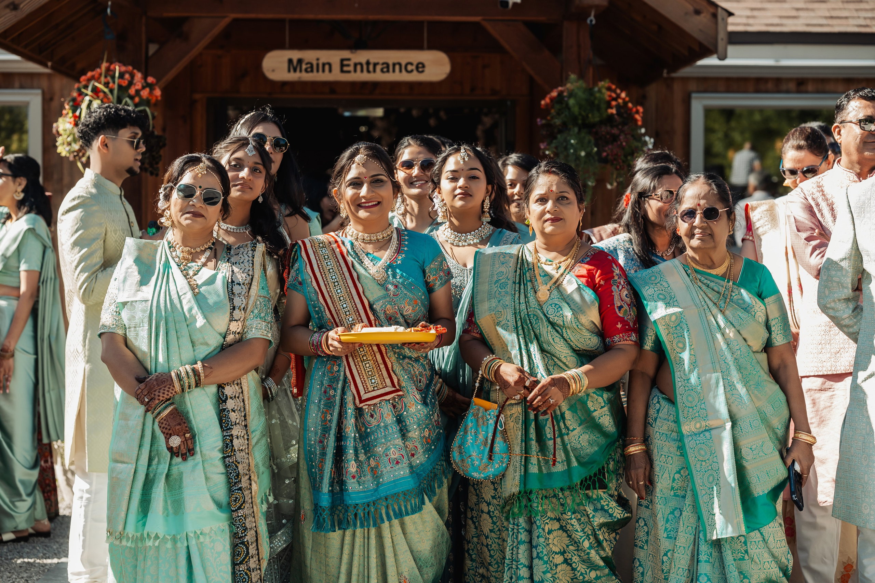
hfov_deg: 23.9
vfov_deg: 16.1
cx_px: 438
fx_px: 2066
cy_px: 292
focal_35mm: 85
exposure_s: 1/250
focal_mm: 85
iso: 80
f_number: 4
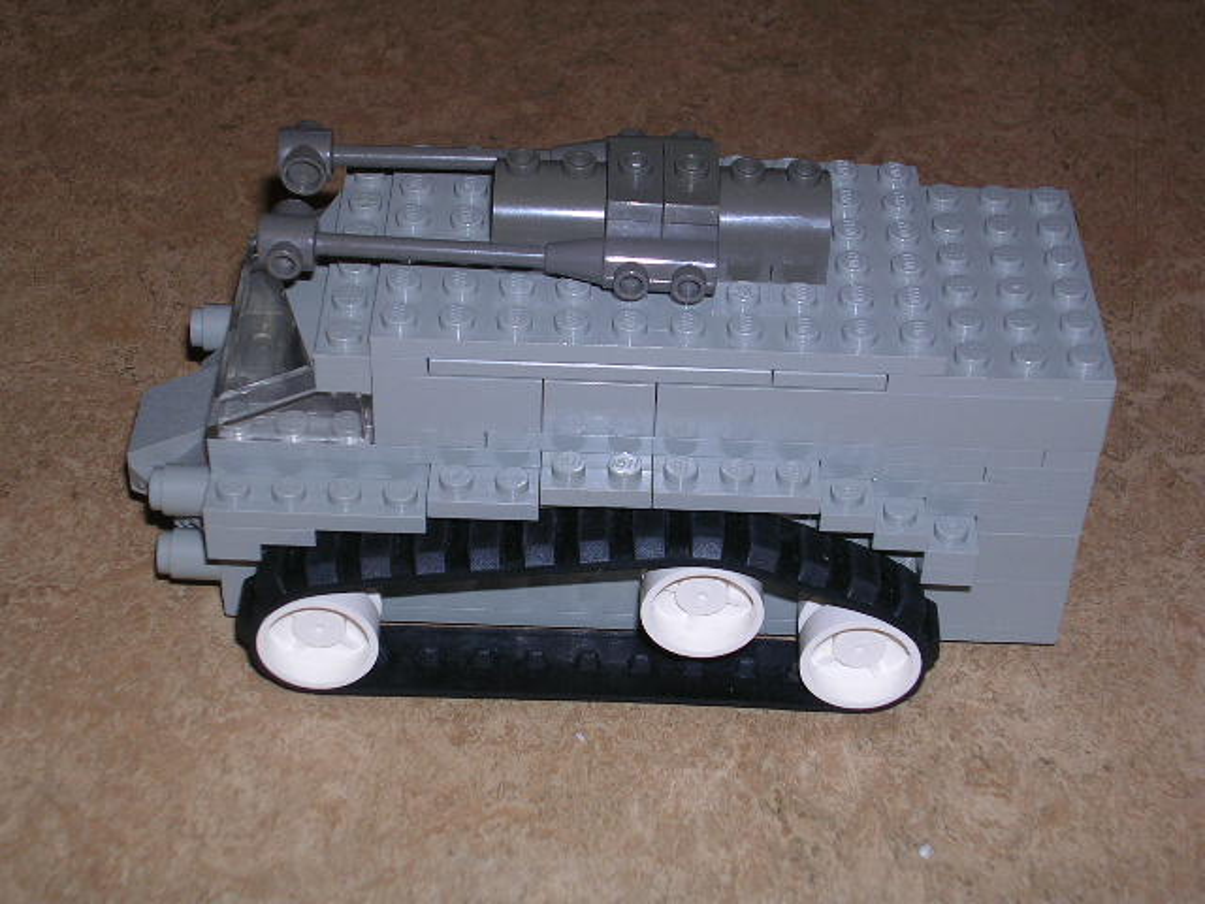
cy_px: 452
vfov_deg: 21.9
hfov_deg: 29.0
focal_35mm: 67
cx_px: 602
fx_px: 2332
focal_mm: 10.2
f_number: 3.6
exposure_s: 1/60.1
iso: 50
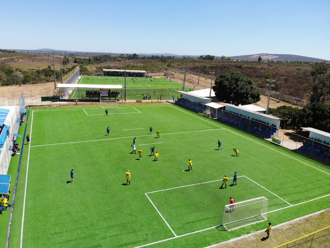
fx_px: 248
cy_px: 131
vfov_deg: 53.0
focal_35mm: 26
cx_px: 153
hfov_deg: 67.2
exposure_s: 1/997
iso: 109
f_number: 2.8
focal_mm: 4.5
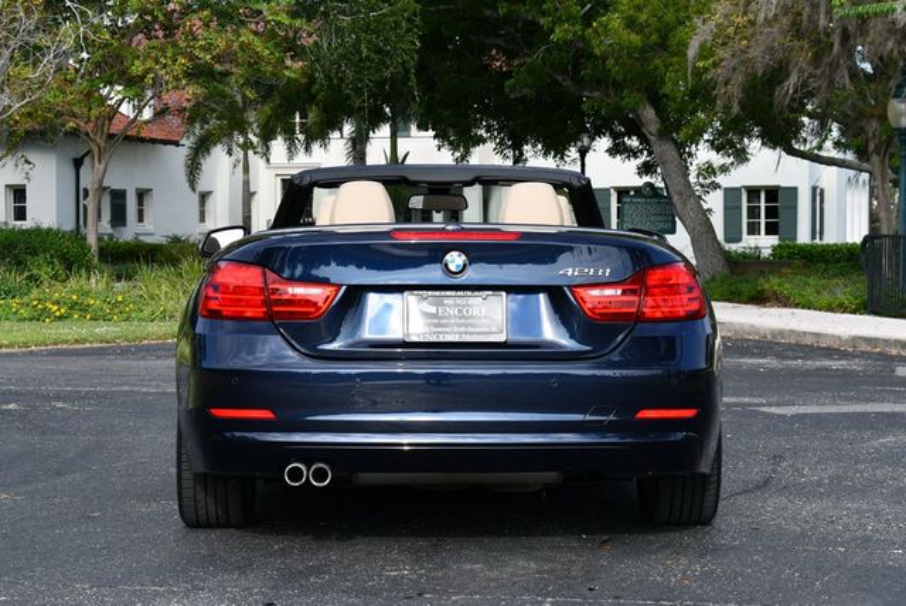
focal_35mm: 84
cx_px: 453
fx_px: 2116
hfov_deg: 24.2
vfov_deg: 16.3
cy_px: 303
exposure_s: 1/250
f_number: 8
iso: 160
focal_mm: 42
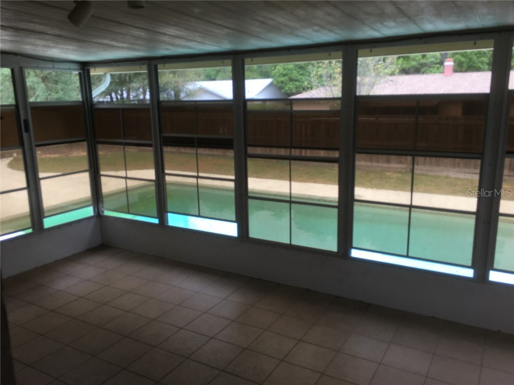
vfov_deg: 48.2
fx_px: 431
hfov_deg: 61.7
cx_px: 257
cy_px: 192
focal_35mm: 29
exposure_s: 1/60
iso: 25
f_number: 2.2
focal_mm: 4.15
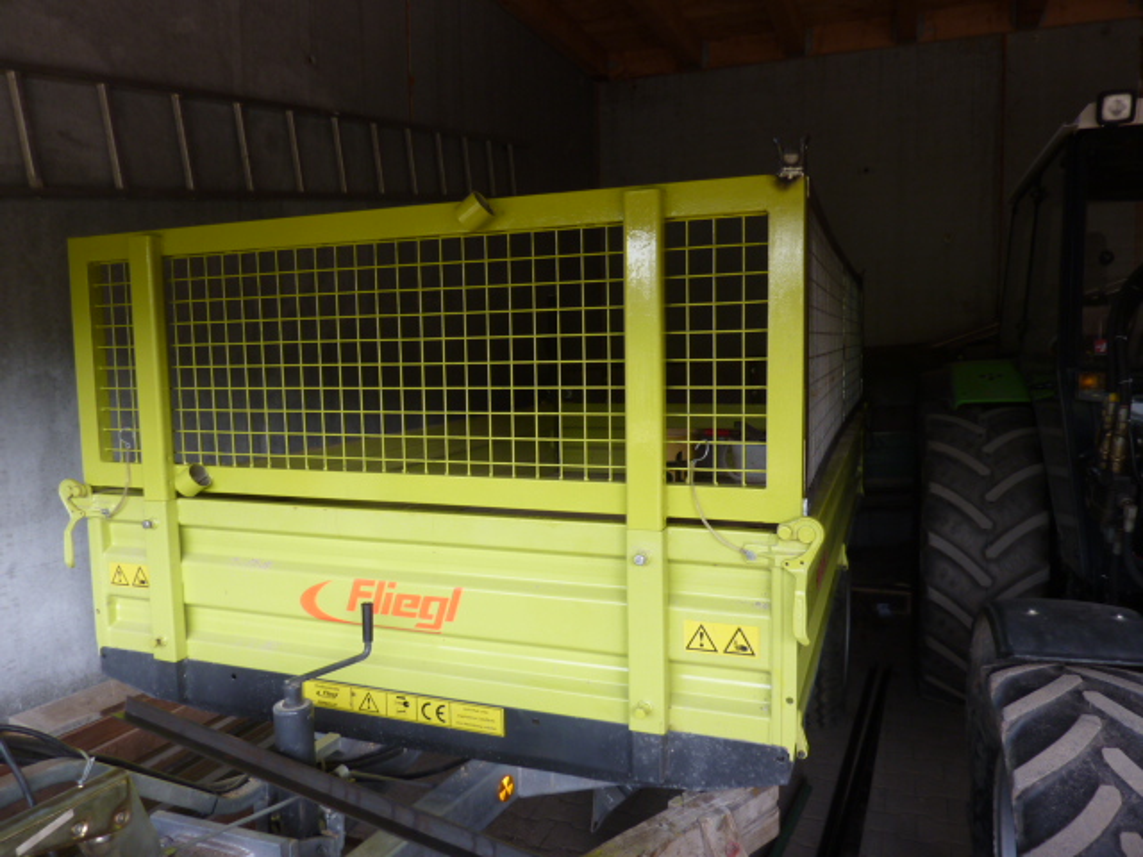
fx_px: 825
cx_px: 572
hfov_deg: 69.4
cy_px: 428
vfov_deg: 54.9
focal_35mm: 25
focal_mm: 4.1
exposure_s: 1/50
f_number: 3.3
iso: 80
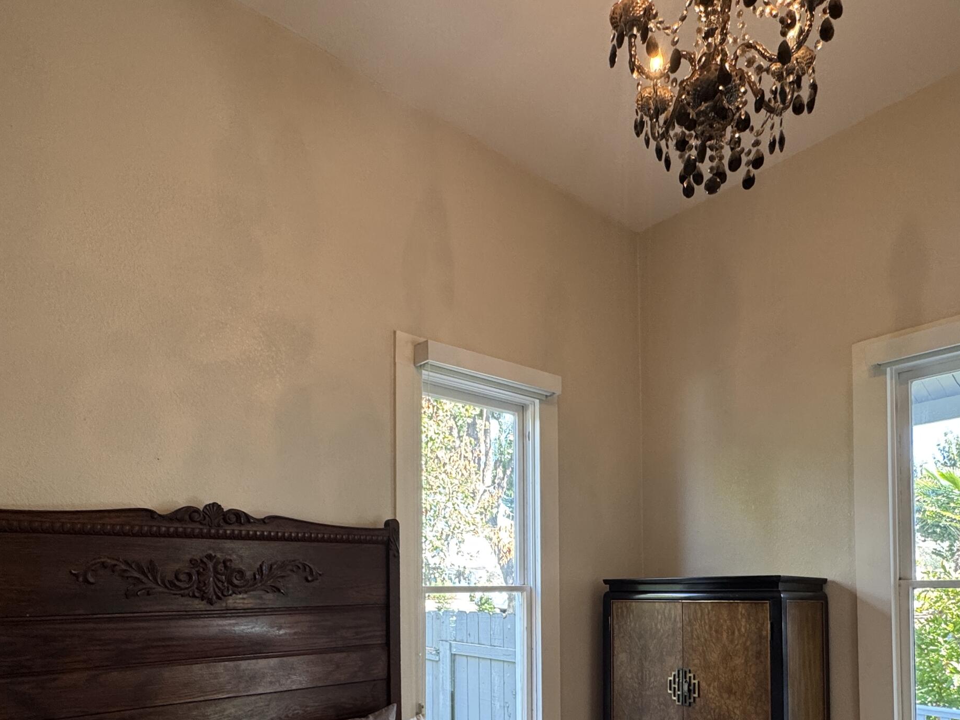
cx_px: 501
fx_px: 638
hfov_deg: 73.9
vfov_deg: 54.9
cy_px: 574
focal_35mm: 23
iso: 200
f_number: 2.2
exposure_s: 1/120
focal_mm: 2.22
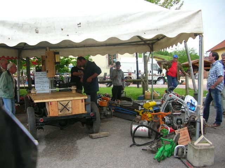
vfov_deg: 40.7
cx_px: 112
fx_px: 227
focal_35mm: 35
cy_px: 84
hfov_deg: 52.6
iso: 50
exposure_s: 1/160
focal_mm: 5.8
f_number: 2.8
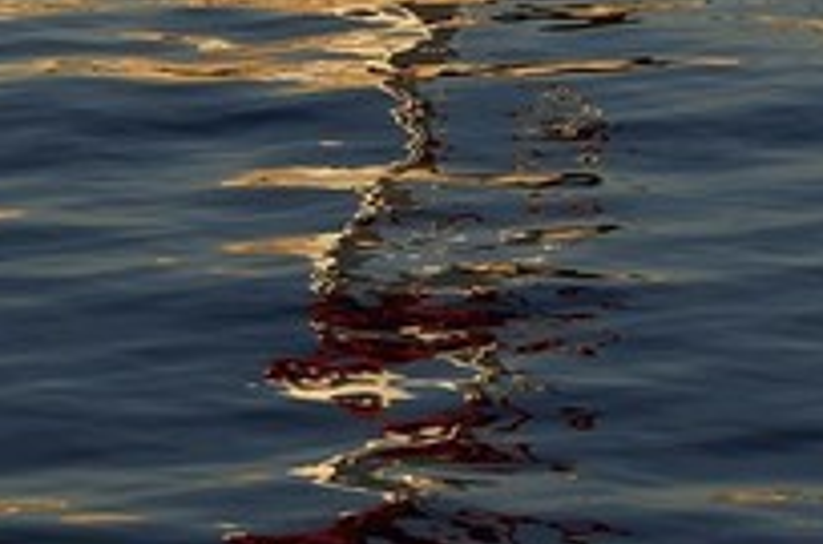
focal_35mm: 377
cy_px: -907
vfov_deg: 3.6
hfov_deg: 5.1
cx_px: 2772
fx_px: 8599
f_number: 9
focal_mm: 48
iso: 200
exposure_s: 1/320
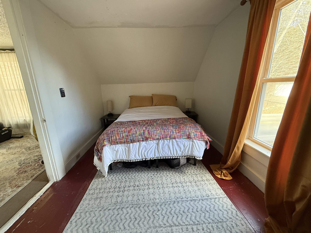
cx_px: 156
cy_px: 116
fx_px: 126
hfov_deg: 102.1
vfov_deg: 85.7
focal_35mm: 14
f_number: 2.2
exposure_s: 1/60
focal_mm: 2.22
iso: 500
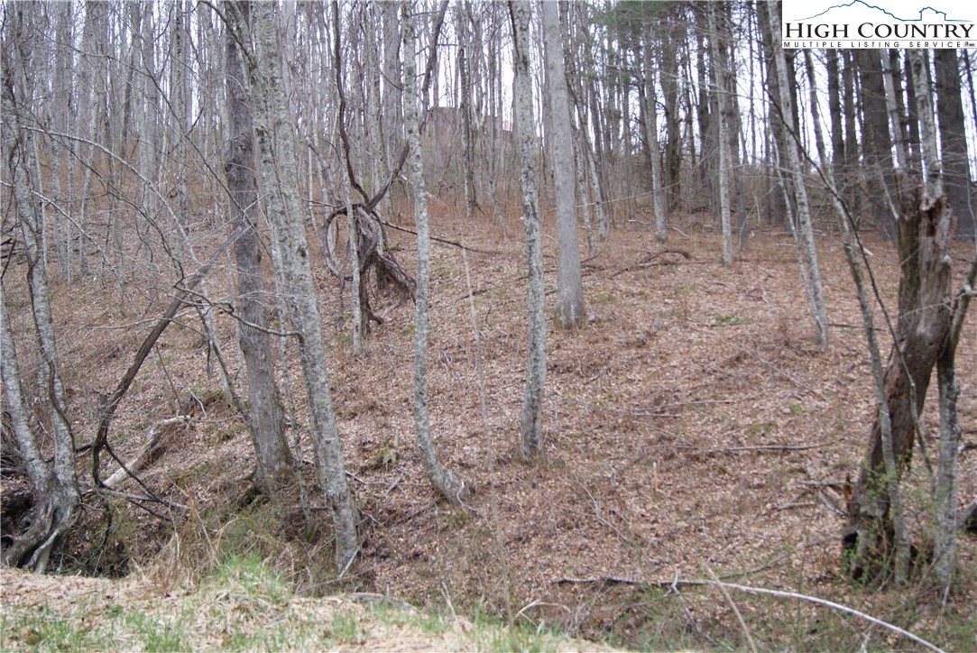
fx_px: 1059
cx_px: 488
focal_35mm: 39
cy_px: 326
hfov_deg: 49.5
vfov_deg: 34.3
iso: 100
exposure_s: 1/40
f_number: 4.5
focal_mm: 26
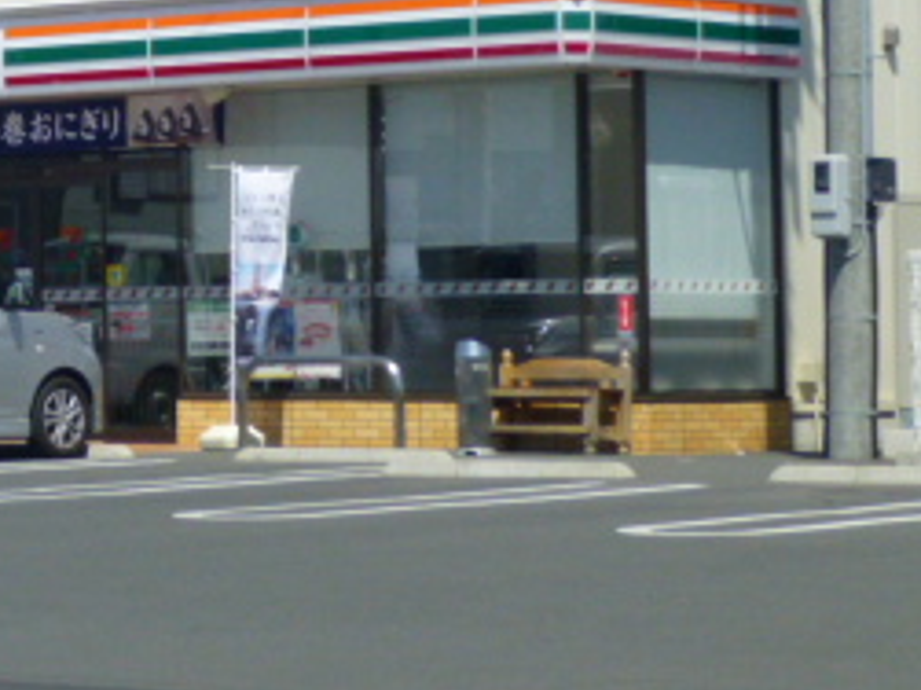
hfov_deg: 11.1
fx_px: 4680
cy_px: 48
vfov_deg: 8.4
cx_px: -106
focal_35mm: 176
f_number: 13
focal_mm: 12.3
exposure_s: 1/400
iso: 400
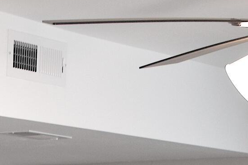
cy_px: 438
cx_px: -133
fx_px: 1357
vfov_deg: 6.5
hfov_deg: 10.1
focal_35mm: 197
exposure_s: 1/80
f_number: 4
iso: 400
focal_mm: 24
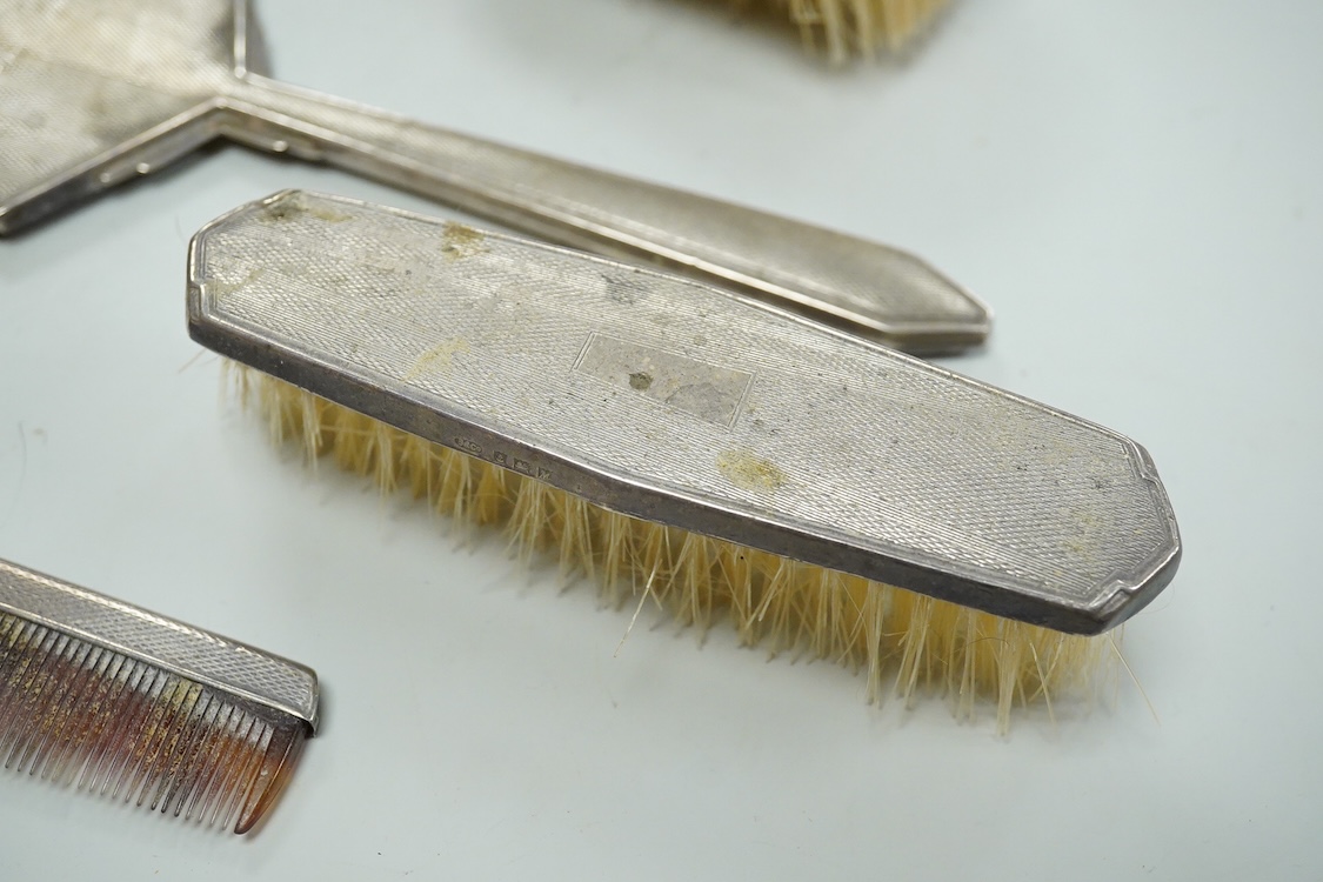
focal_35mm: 45
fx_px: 1654
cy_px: 441
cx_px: 662
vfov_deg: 29.9
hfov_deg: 43.6
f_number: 8
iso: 3200
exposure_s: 1/400
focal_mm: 30
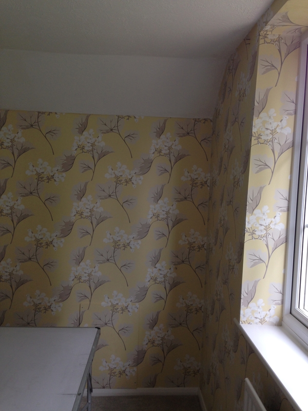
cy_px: 206
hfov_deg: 42.9
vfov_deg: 55.4
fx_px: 391
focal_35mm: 33
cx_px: 154
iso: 64
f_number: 2.4
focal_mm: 4.12
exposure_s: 1/40
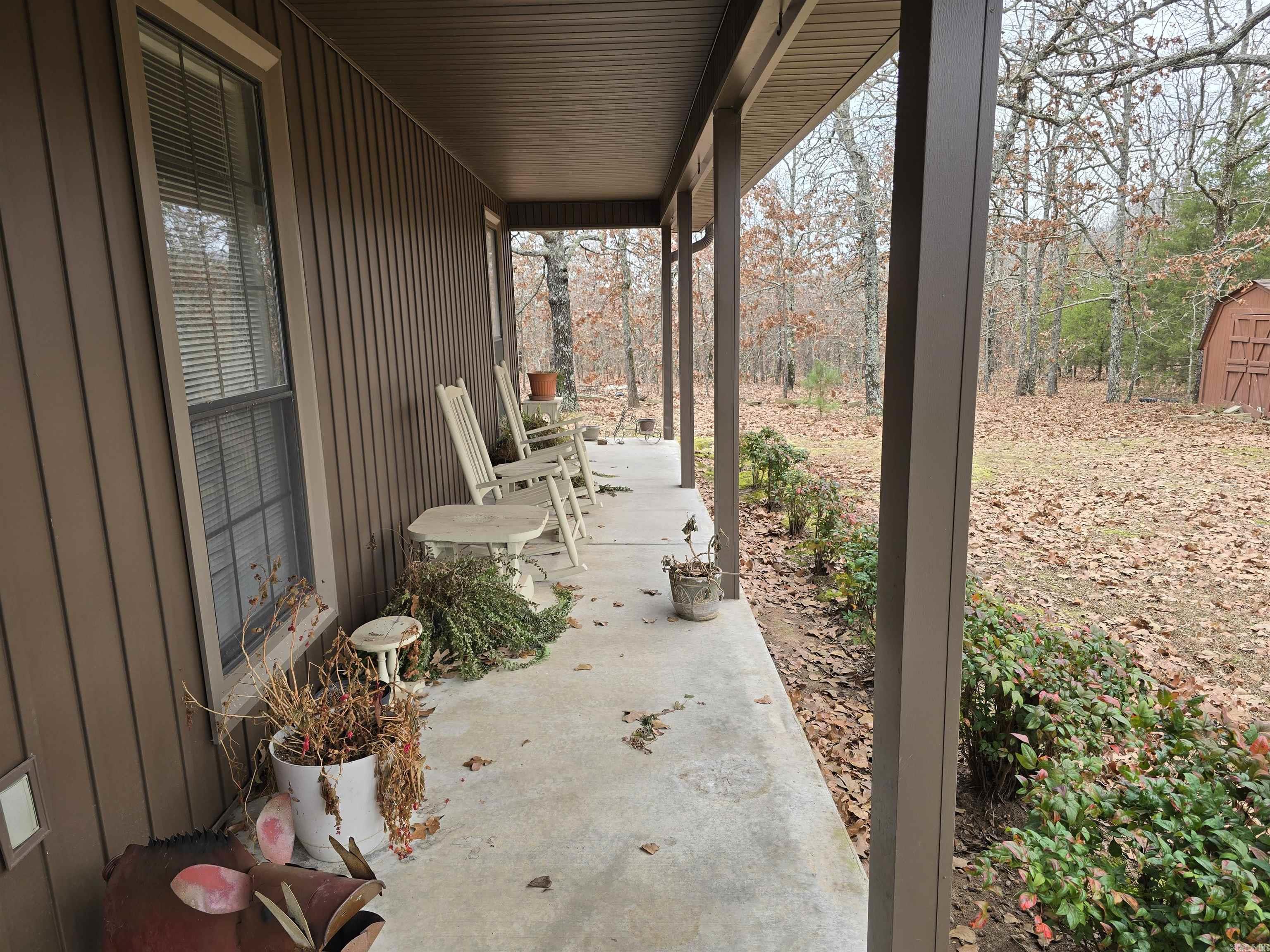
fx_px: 844
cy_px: 476
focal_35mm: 23
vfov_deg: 58.9
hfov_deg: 73.9
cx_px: 635
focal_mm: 6.3
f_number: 1.7
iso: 32
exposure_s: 1/180
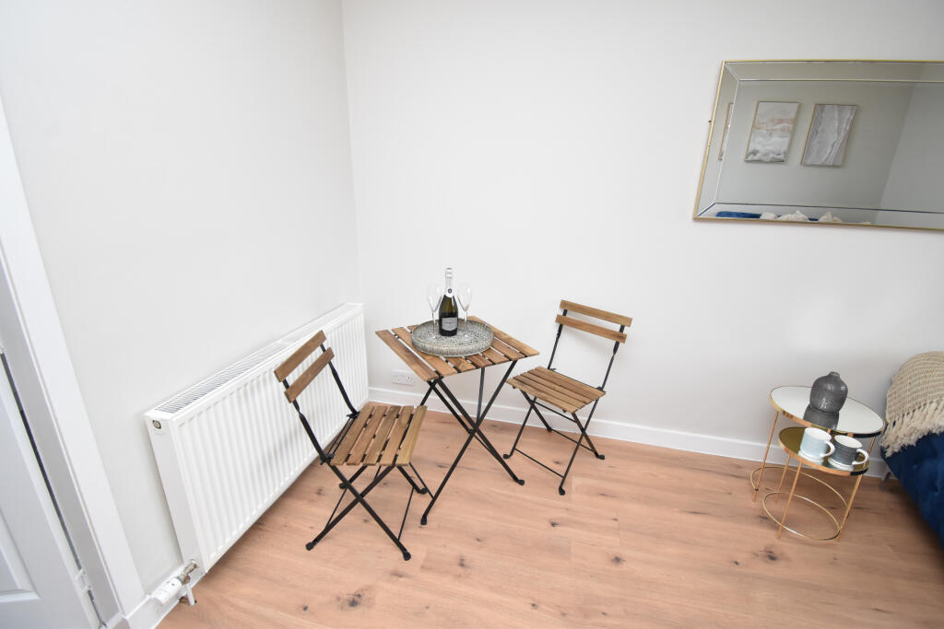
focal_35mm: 15
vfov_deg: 77.3
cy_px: 314
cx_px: 472
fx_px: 393
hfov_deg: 100.4
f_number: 4.5
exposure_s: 1/125
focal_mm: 10
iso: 900
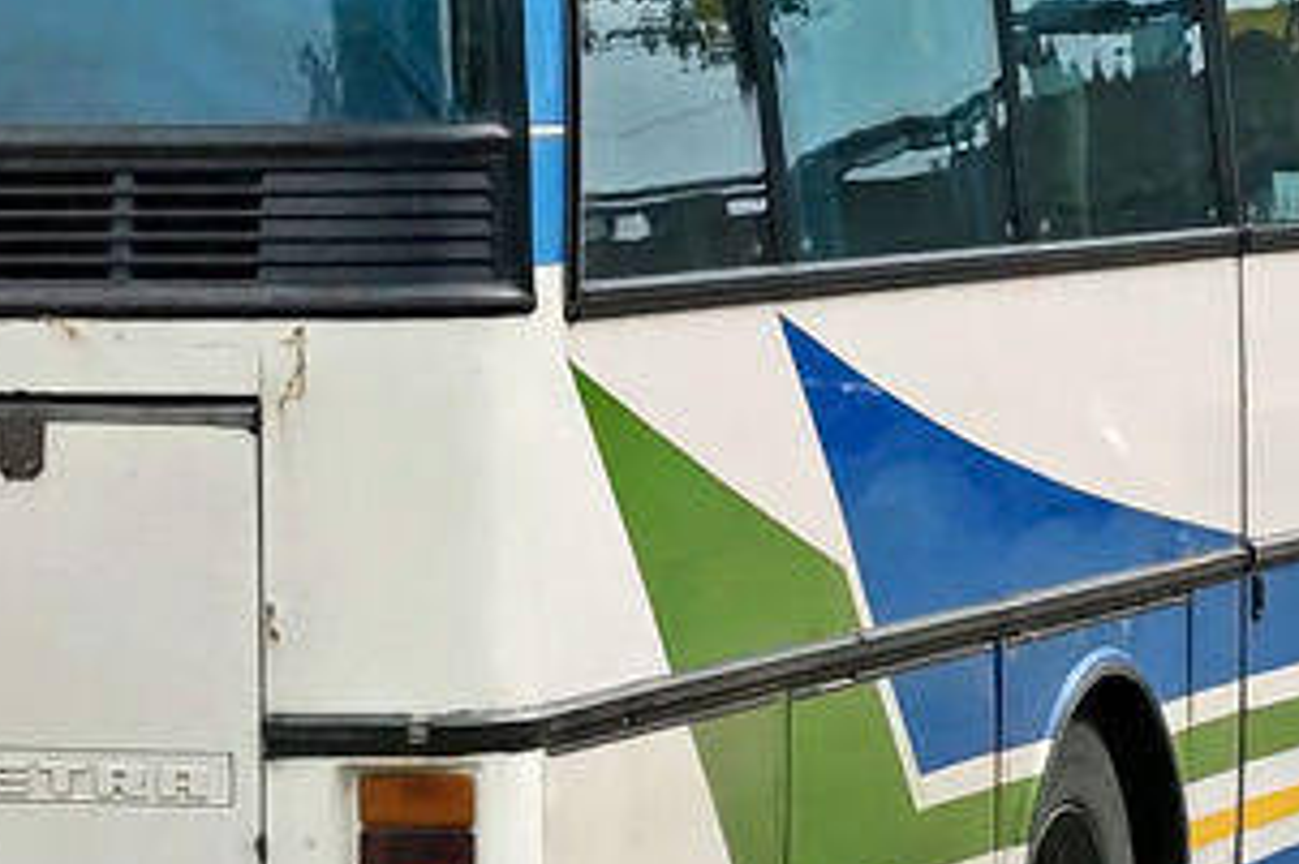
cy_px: -4
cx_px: 688
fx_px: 6022
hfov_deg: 12.3
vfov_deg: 8.2
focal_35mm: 167
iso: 400
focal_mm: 28
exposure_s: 1/800
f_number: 4.5
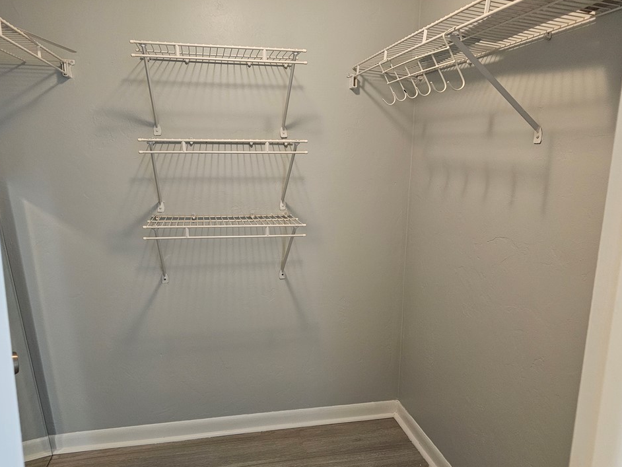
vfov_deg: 54.9
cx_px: 296
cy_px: 244
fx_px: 449
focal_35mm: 25
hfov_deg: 69.3
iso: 800
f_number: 1.7
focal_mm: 6.3
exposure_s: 1/120
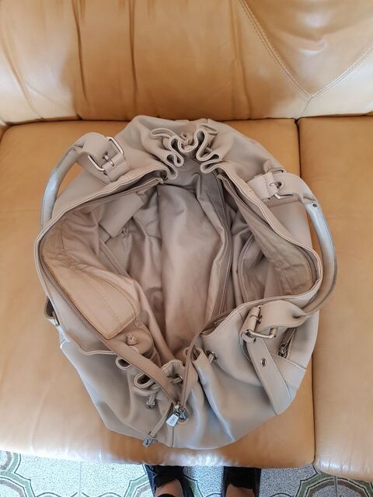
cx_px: 186
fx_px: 374
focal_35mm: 26
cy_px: 248
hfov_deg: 53.1
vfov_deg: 67.3
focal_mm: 4.3
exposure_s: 1/25
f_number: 1.7
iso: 250
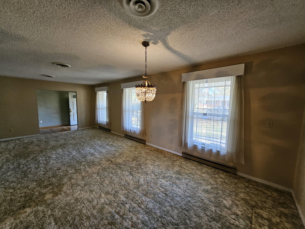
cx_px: 152
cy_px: 114
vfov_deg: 89.9
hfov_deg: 106.2
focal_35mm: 13
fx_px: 115
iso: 320
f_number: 2.2
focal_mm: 1.74
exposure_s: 1/40
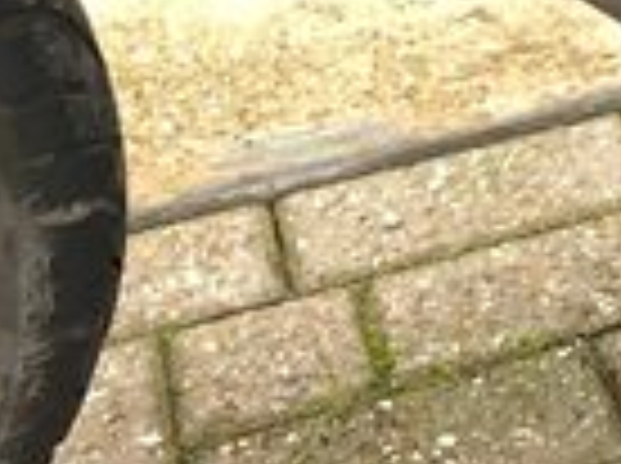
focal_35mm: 130
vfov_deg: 10.9
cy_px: -248
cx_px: 1098
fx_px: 2328
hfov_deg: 13.7
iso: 40
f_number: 1.8
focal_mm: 3.99
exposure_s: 1/17
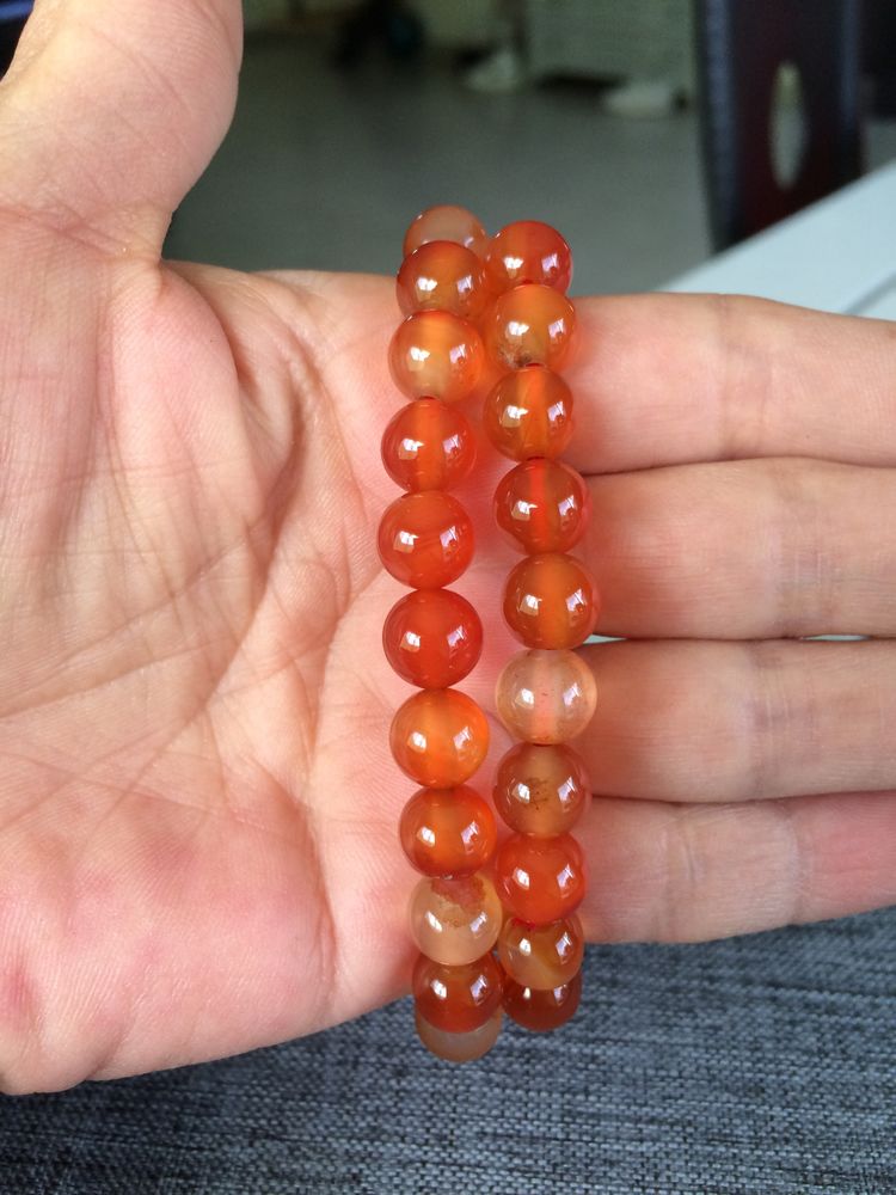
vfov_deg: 61.7
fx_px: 1001
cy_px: 598
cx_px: 448
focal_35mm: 29
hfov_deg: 48.2
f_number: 2.2
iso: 64
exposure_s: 1/33
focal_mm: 4.15
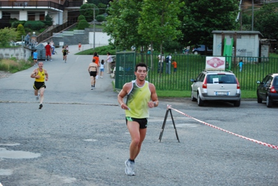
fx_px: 638
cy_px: 93
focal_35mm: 82
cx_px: 139
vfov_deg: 16.6
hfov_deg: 24.6
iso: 800
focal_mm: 55
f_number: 5.6
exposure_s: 1/80
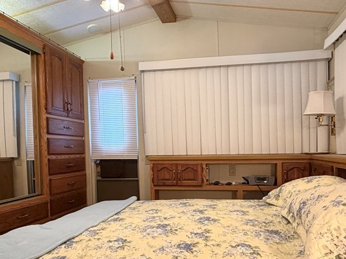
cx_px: 197
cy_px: 157
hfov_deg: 65.0
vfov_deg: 50.9
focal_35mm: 27
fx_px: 270
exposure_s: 1/60
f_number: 2.2
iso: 320
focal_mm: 2.22
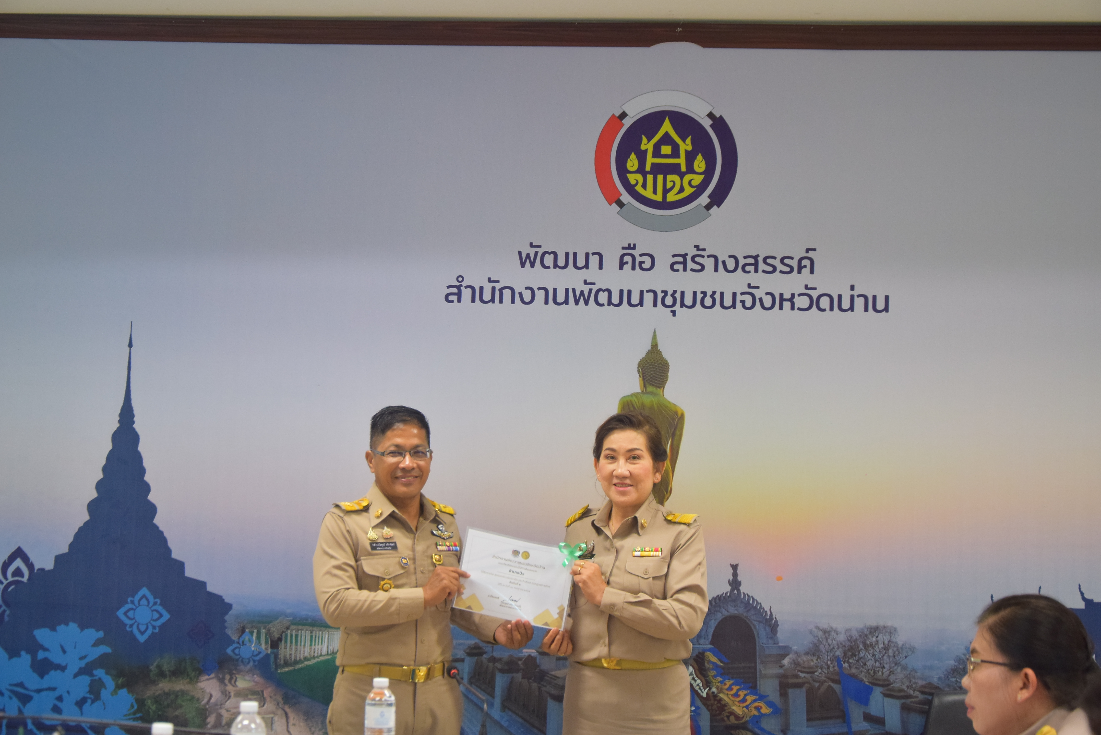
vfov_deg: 22.6
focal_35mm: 60
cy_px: 368
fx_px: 1835
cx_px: 550
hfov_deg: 33.4
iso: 1000
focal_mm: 40
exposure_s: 1/80
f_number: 4.5
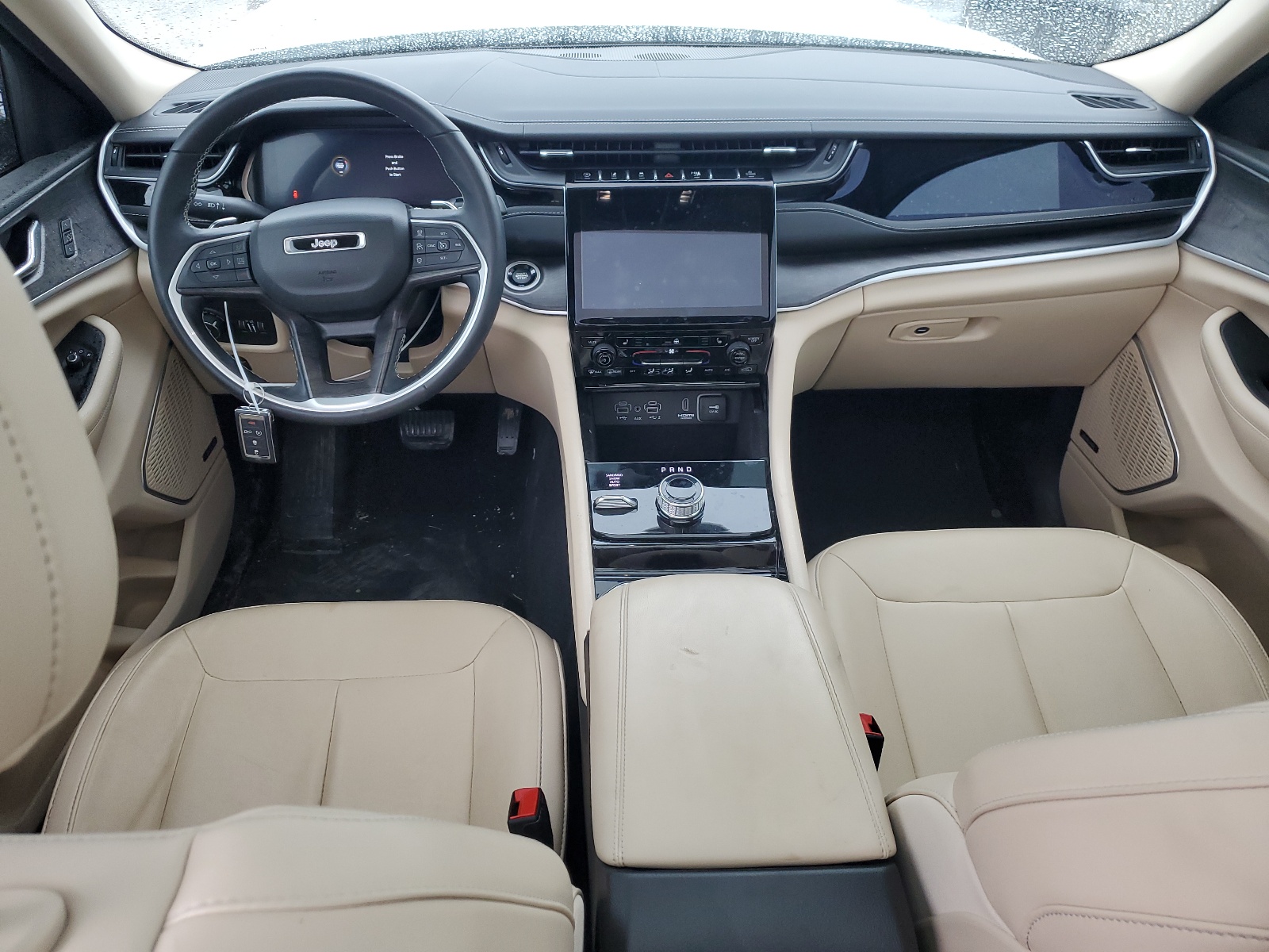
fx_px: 953
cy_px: 476
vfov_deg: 53.1
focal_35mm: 26
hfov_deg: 67.3
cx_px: 634
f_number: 1.5
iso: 75
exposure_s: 1/120
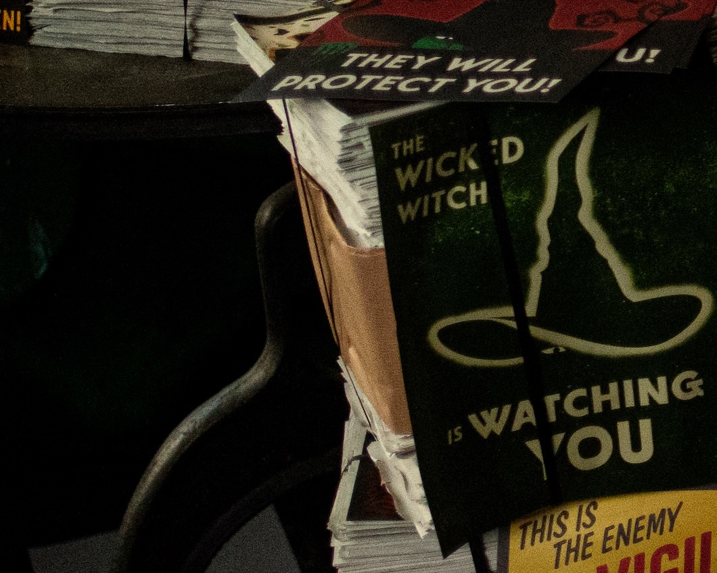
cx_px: 1790
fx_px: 3947
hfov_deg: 9.2
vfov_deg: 8.2
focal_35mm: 186
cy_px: -84
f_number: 1.8
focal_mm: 35
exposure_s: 1/160
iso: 2500
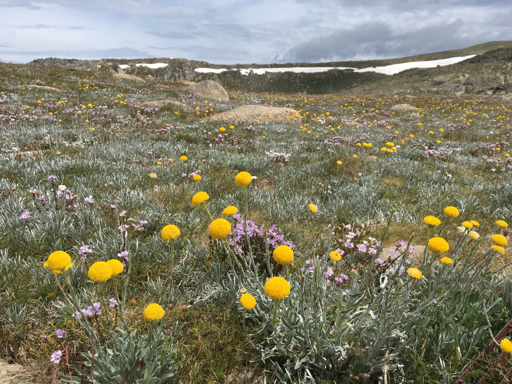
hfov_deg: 61.7
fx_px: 429
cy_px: 192
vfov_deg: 48.2
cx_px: 256
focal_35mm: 29
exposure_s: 1/2331
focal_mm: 4.15
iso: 25
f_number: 2.2
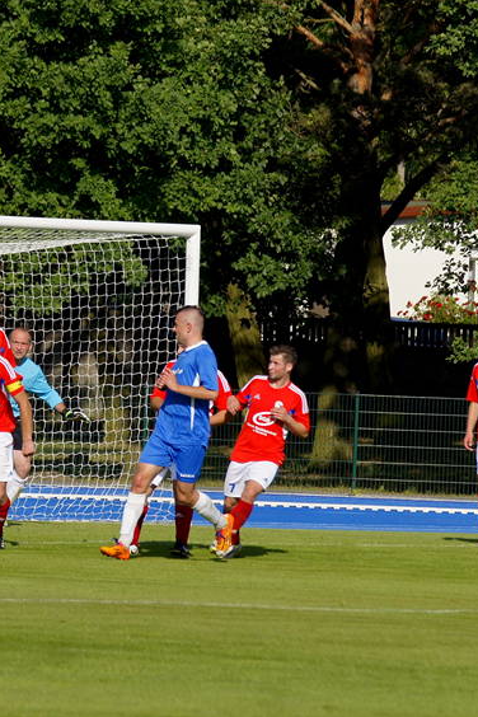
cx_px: 70
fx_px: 8105
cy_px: 358
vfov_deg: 5.1
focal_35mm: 407
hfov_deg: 3.4
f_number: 5.6
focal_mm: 180
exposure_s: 1/1250
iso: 200
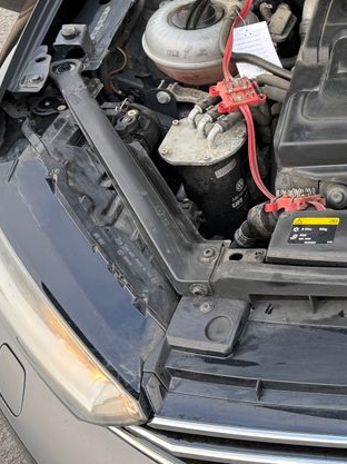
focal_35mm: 59
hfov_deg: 21.0
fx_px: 790
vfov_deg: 31.9
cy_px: 96
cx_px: 523
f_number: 1.78
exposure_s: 1/243
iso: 125
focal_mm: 6.76
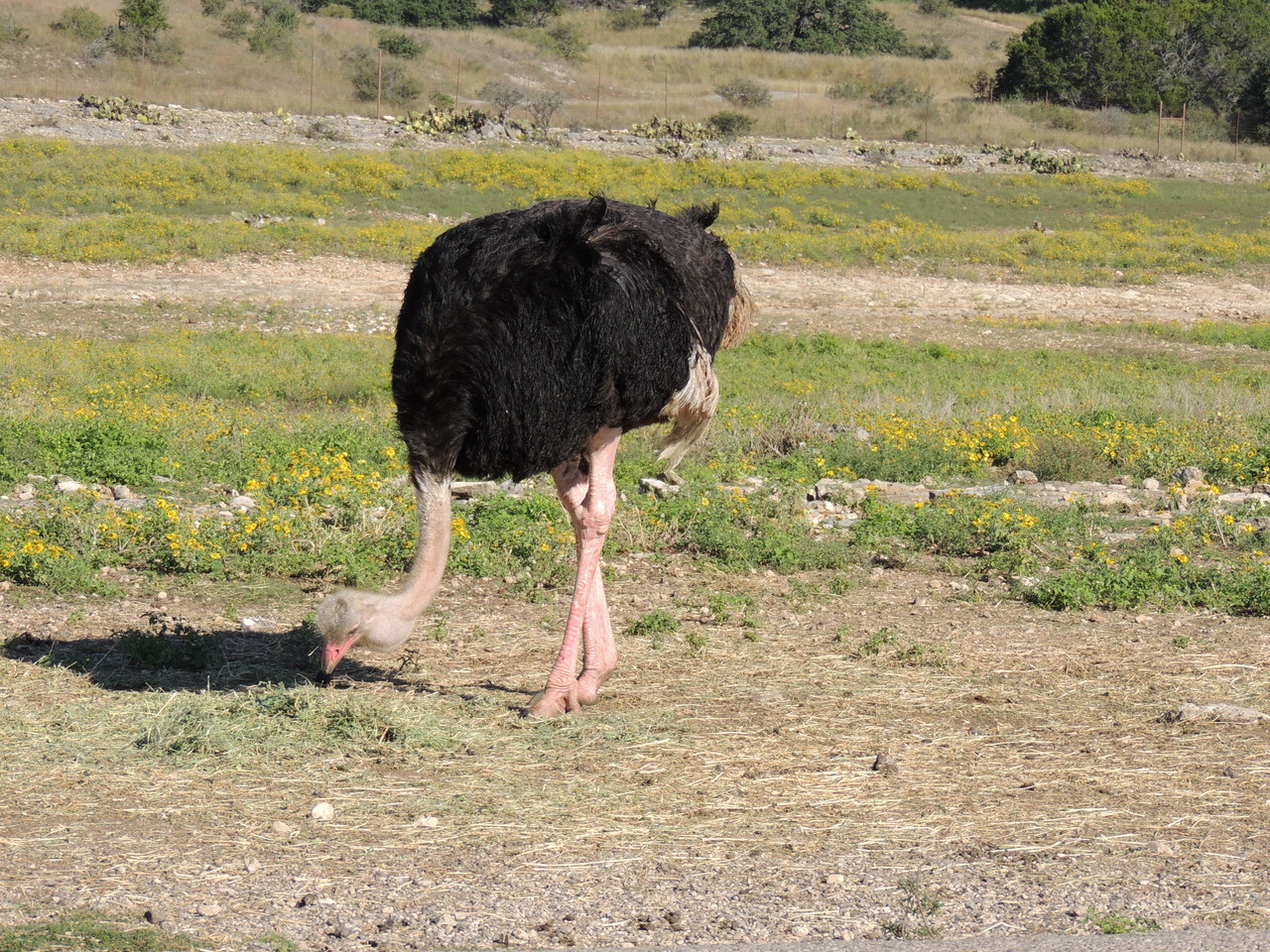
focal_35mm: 120
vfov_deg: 12.3
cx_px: 635
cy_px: 476
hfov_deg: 16.4
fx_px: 4403
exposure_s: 1/640
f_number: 4.2
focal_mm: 21.4
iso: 100
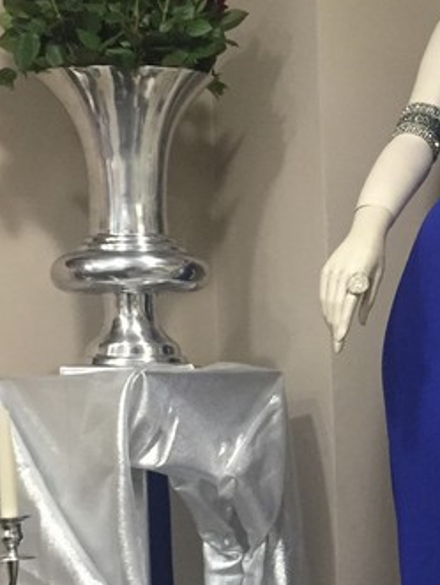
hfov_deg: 20.8
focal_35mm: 70
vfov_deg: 27.4
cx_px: 359
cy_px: 435
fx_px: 1184
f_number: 2.2
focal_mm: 4.15
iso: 250
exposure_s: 1/33
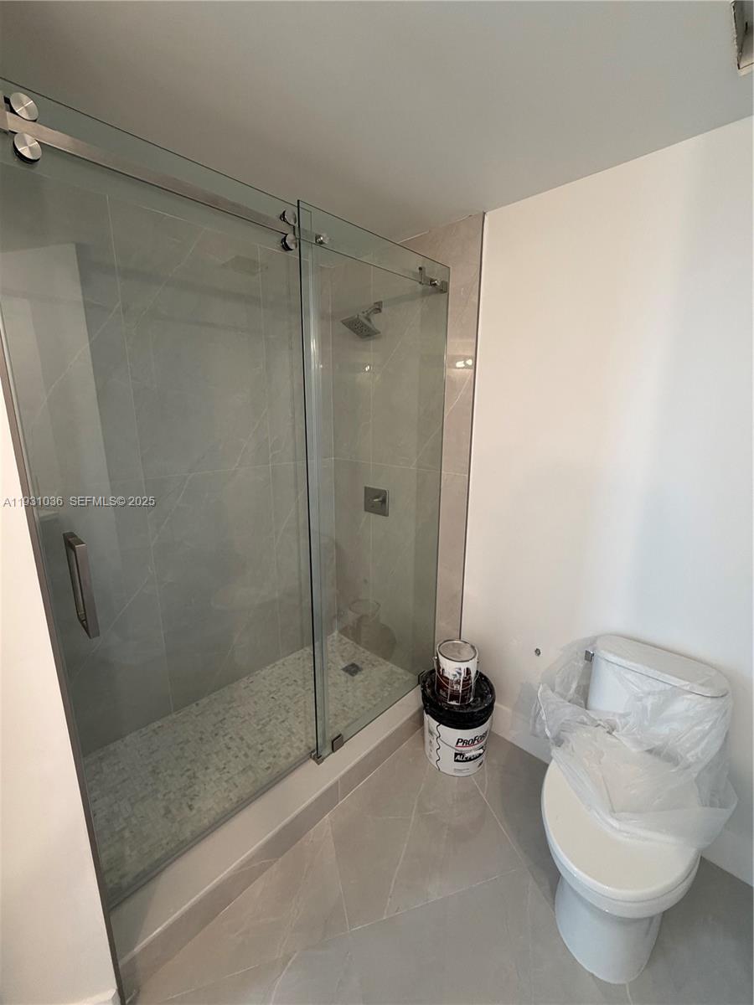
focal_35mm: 14
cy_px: 502
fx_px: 407
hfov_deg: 85.7
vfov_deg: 102.1
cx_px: 377
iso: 160
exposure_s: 1/60
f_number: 2.2
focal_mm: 2.22
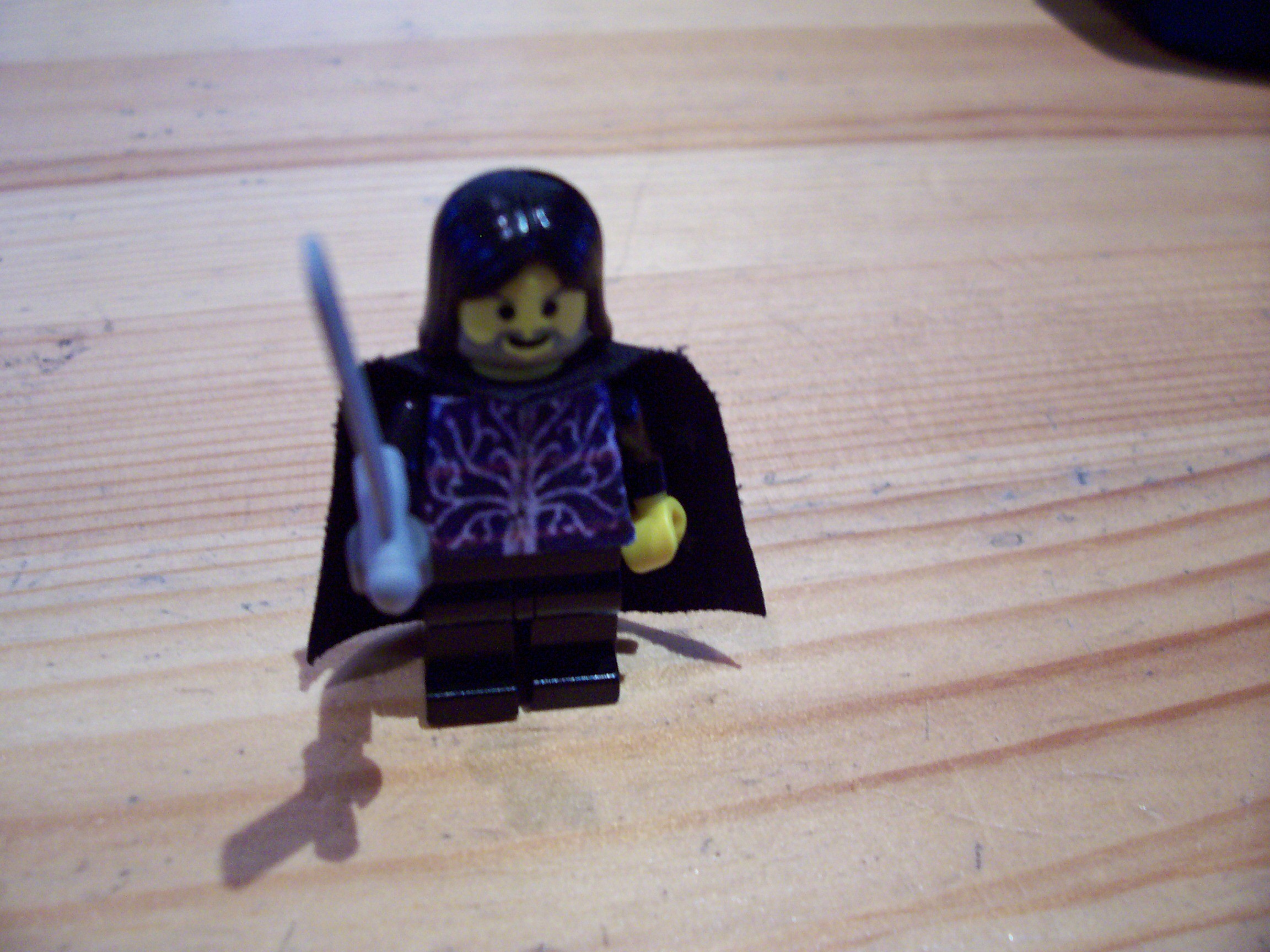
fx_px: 1247
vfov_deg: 41.8
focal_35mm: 34
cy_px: 476
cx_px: 635
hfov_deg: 54.0
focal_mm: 5.6
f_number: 2.7
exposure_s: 1/18.6
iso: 160
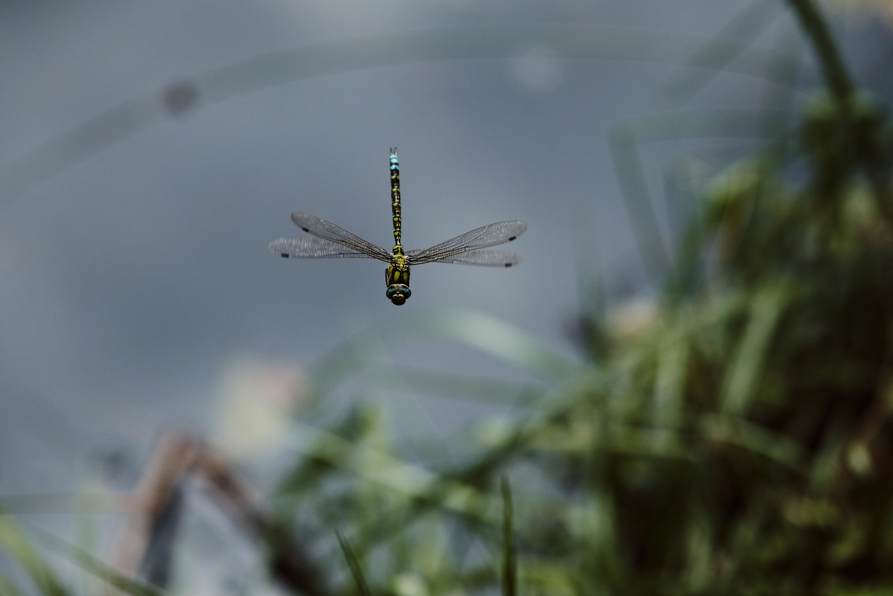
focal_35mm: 135
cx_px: 446
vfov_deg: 10.2
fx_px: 3348
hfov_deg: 15.2
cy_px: 298
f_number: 2
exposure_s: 1/4000
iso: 800
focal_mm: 90
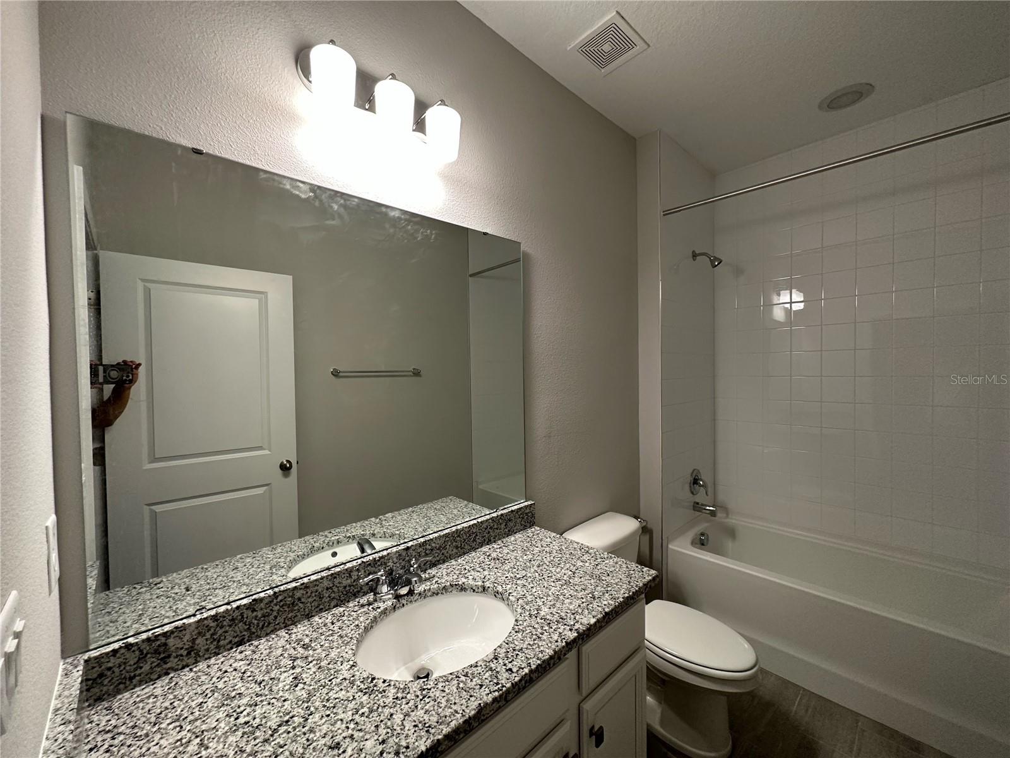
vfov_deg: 85.7
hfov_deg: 102.1
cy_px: 379
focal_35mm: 14
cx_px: 505
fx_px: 408
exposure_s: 1/120
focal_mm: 2.22
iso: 250
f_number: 2.2
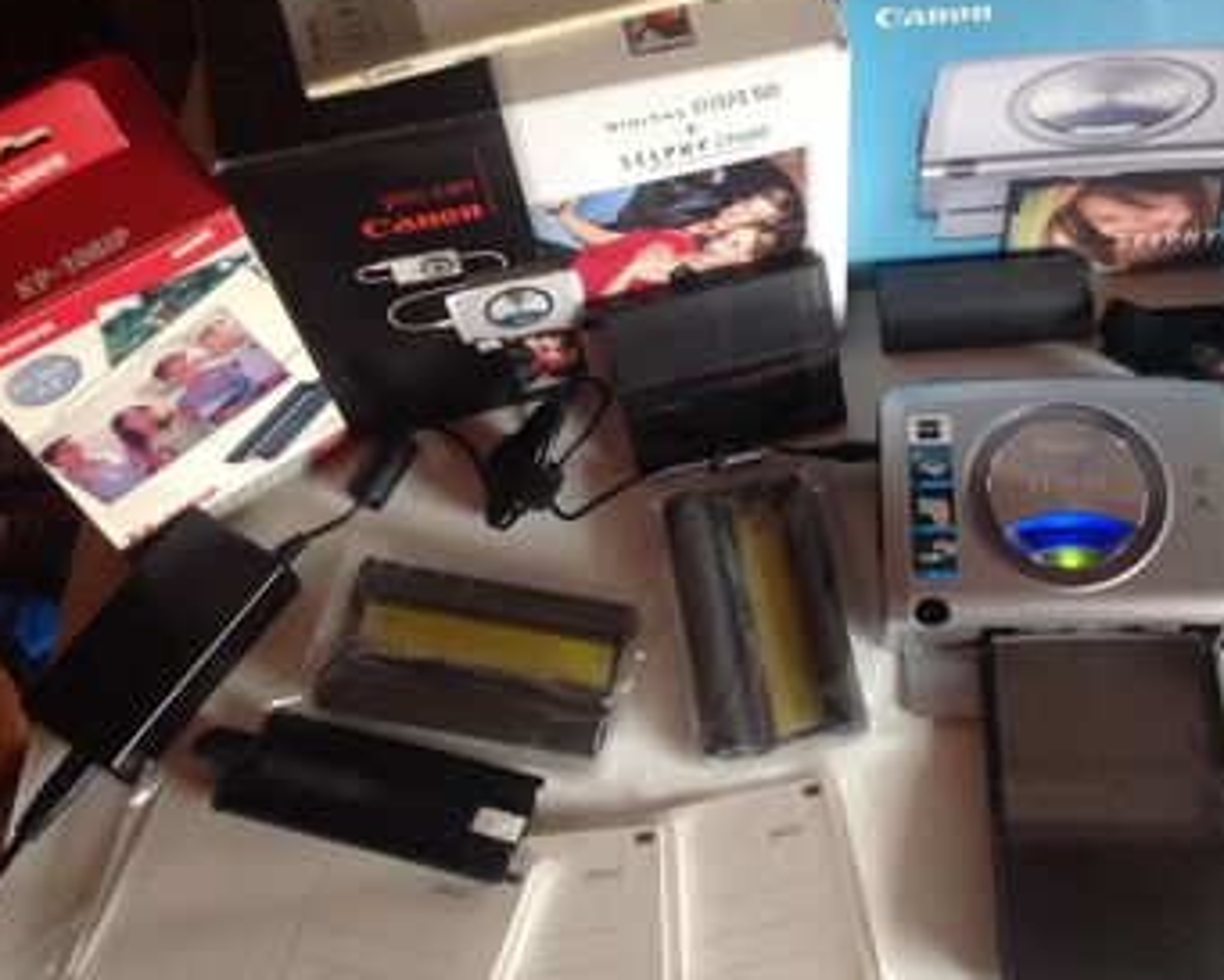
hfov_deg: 38.2
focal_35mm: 48
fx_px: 1739
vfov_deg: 31.5
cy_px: 476
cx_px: 847
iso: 160
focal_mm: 4.28
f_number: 2.4
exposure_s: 1/15
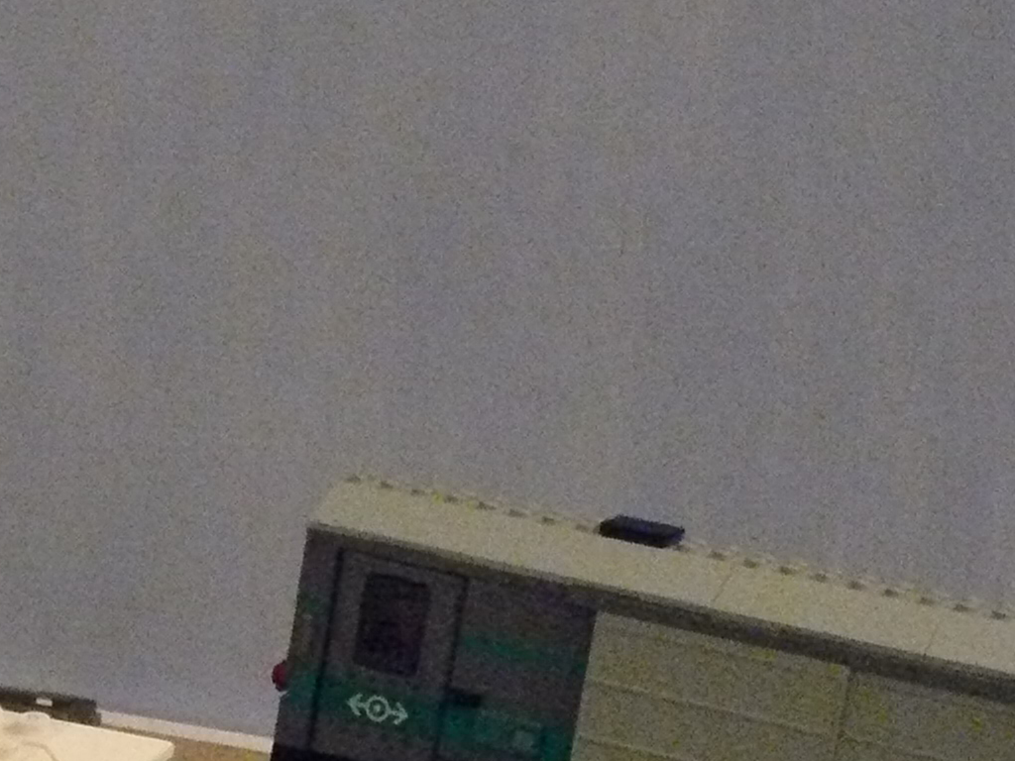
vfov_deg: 13.3
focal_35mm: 108
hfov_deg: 17.6
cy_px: 932
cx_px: -94
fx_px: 3167
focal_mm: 6
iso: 800
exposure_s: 1/13
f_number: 2.8
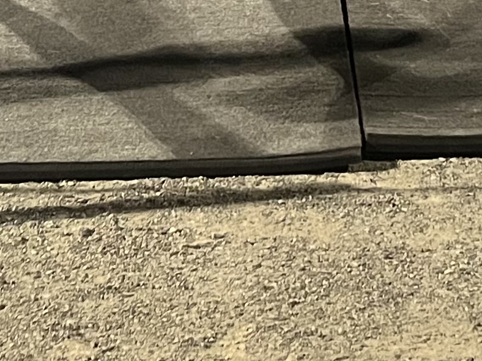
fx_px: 1852
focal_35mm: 133
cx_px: 263
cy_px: -414
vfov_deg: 10.1
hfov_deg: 14.8
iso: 500
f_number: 1.6
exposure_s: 1/60
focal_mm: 5.1
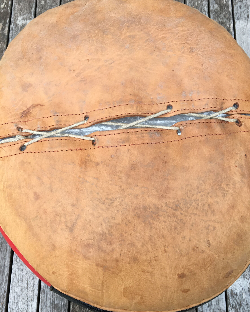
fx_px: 379
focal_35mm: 41
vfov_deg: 44.8
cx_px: 126
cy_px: 153
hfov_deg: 36.5
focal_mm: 4.15
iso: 40
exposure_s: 1/120
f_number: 2.2
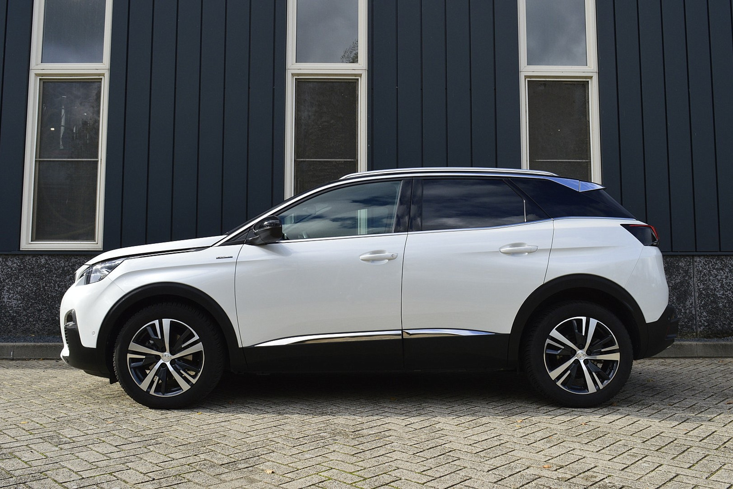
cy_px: 244
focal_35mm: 32
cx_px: 366
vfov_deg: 41.7
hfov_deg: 59.5
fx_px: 641
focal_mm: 21
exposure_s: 1/250
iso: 400
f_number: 10
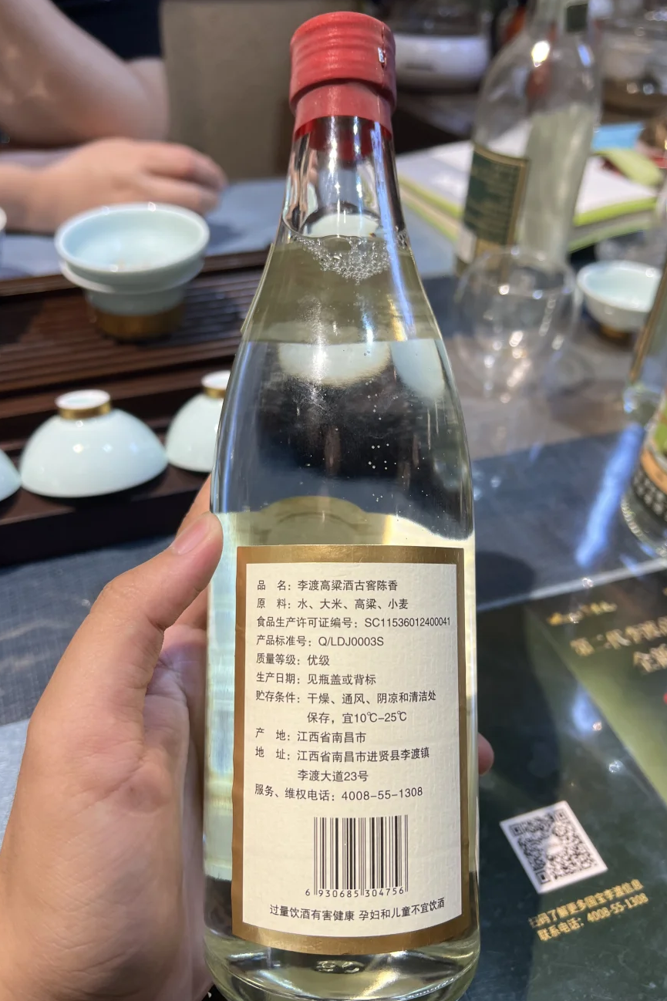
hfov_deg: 43.6
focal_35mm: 30
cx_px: 322
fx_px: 834
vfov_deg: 61.9
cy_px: 503
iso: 50
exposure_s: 1/100
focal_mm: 5.7
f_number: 1.5
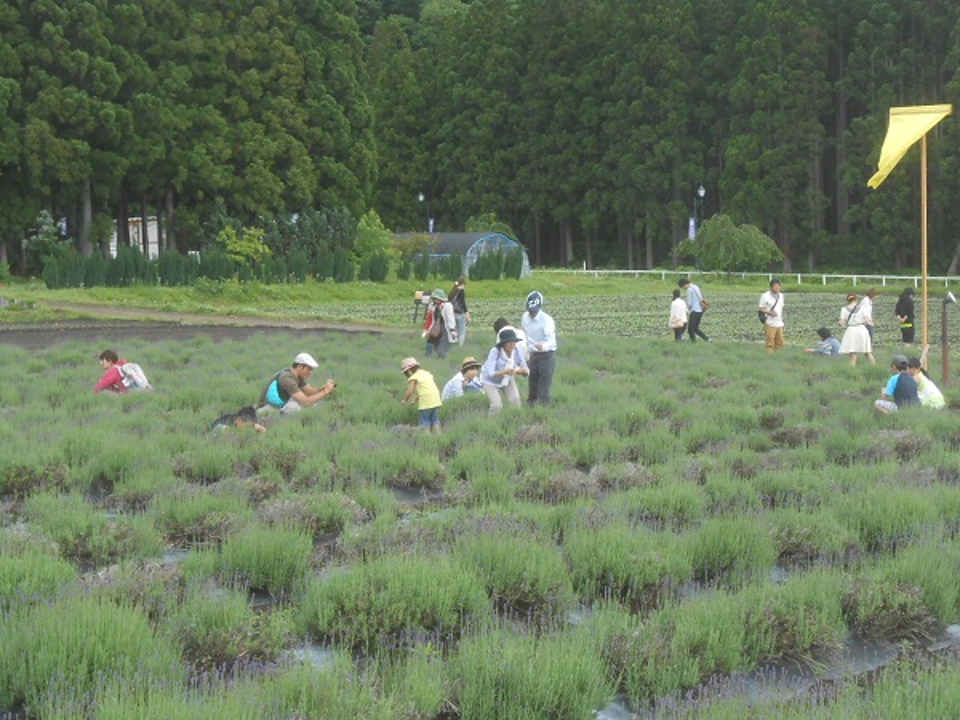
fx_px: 1997
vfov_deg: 20.4
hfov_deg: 27.0
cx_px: 480
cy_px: 360
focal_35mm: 72
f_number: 6
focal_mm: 12.8
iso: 250
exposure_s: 1/250
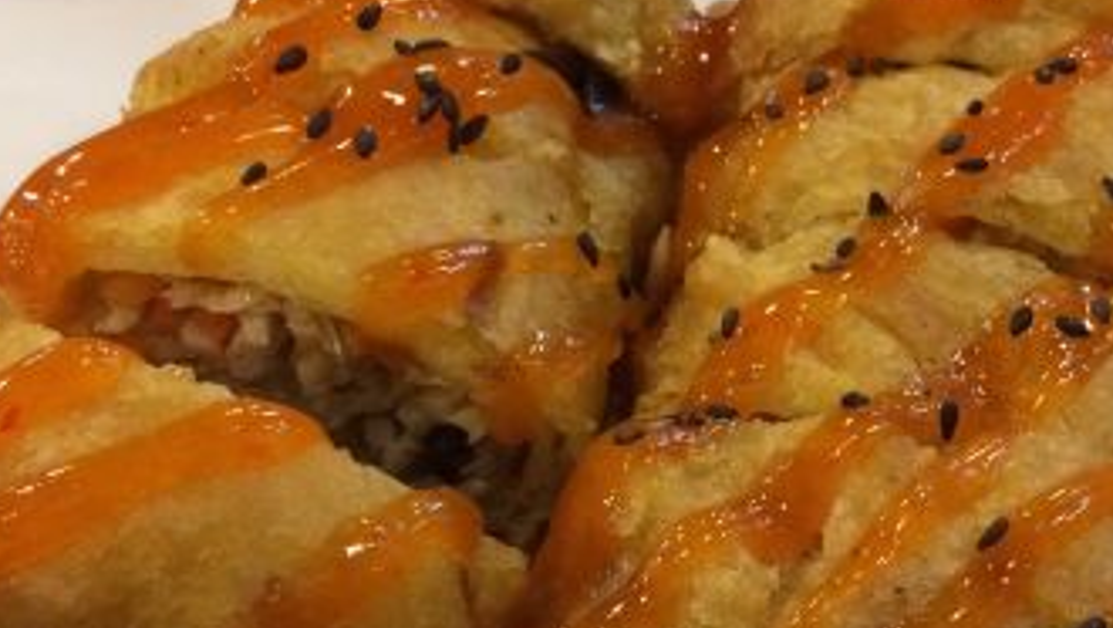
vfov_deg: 17.8
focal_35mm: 67
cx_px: 867
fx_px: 1978
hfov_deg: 30.8
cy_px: 512
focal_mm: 4.15
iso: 250
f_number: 2.2
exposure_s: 1/33
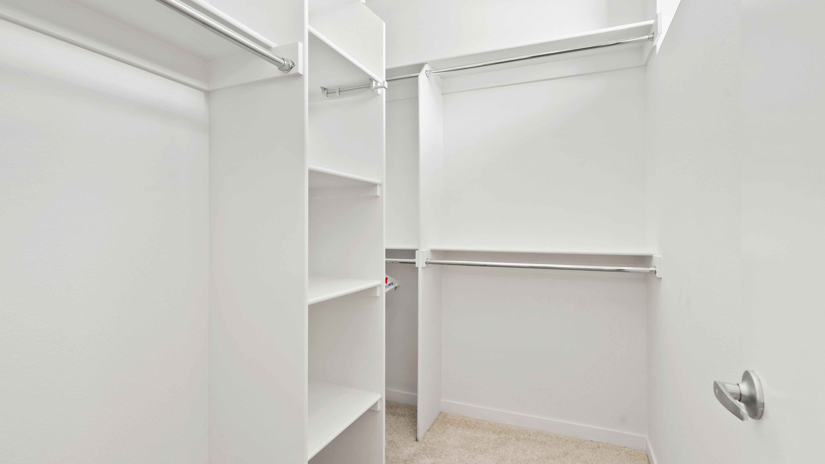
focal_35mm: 18
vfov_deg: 61.0
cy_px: 234
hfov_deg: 92.7
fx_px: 394
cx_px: 410
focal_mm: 17
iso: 640
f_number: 9
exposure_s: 1/6
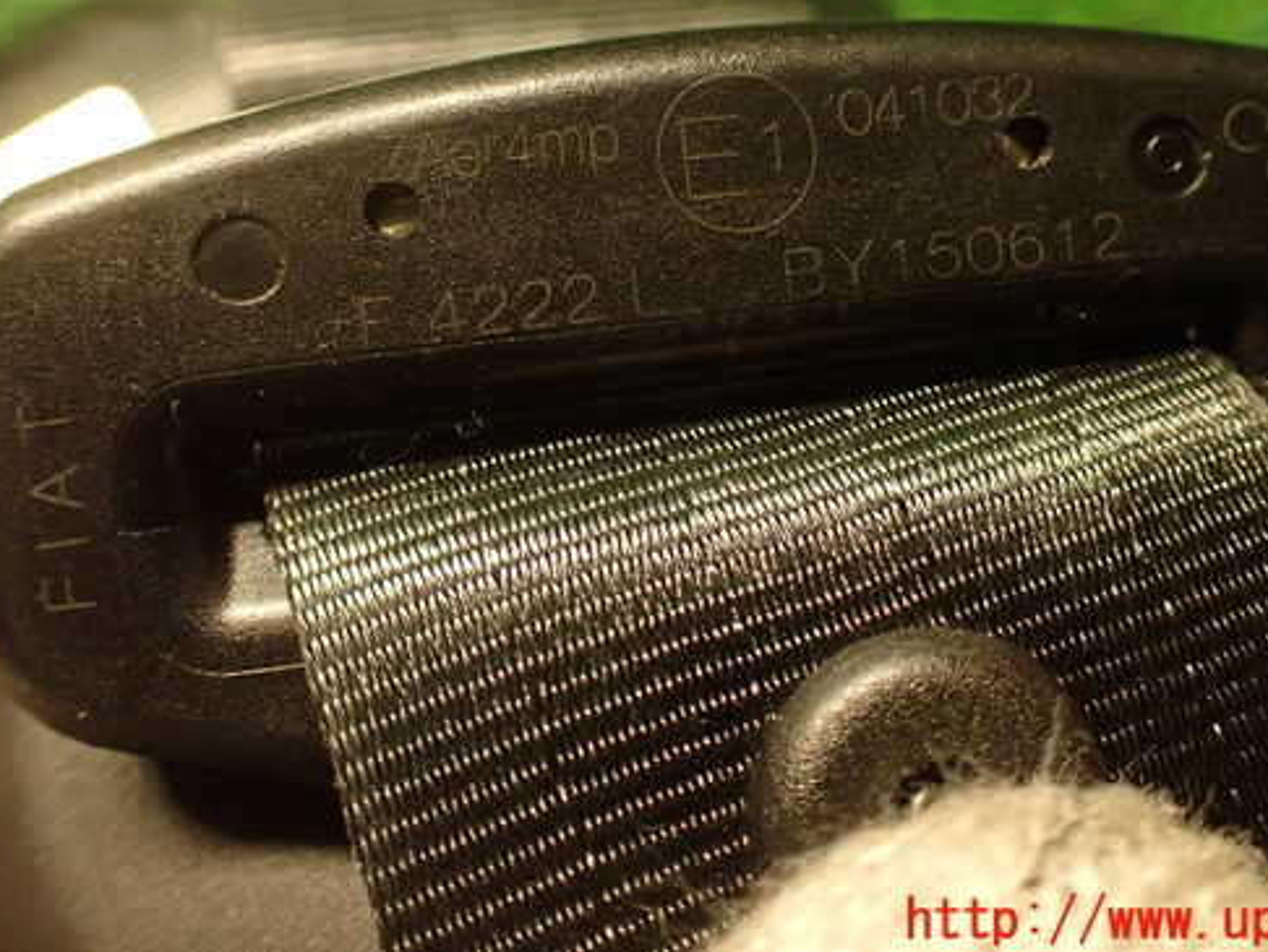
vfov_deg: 38.5
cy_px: 368
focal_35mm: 37
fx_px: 1356
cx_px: 712
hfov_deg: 50.0
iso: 640
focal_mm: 5.4
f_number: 2.3
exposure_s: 1/30
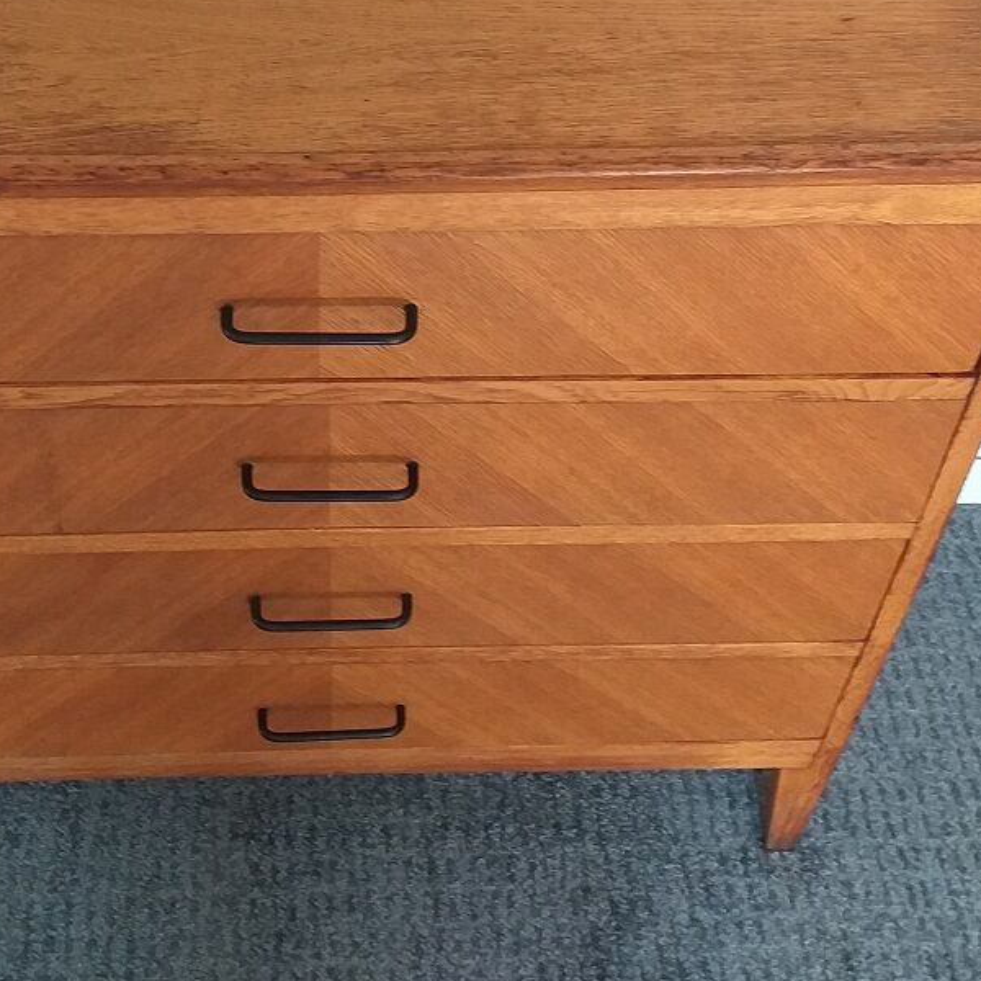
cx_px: 312
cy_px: 268
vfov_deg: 36.1
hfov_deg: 36.3
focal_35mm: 46
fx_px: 1475
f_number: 1.9
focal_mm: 3.6
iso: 160
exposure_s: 1/25
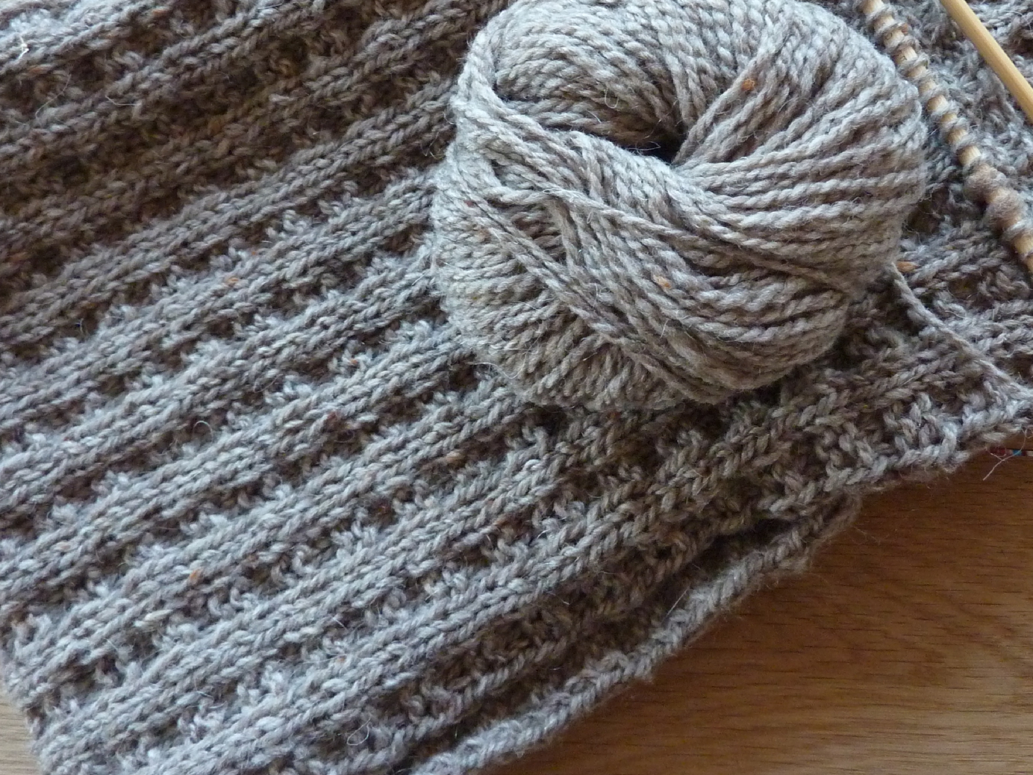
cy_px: 206
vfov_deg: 37.8
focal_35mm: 37
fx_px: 1104
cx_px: 650
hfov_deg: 49.6
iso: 400
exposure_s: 1/13
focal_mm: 4.1
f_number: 3.3
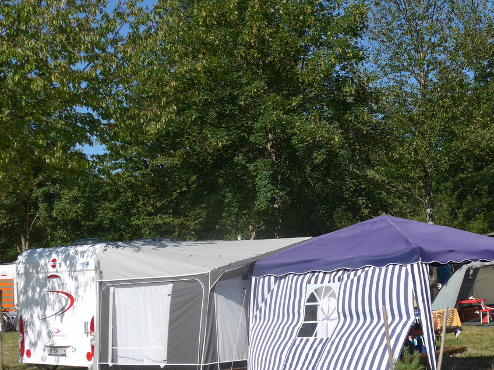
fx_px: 828
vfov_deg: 25.1
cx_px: 301
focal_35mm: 58
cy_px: 244
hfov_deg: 33.1
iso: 80
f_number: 2.8
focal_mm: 8.4
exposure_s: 1/2000
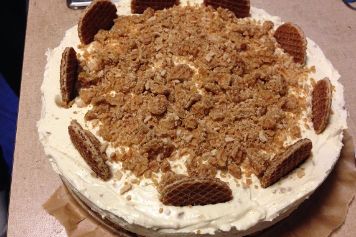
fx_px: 356
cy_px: 122
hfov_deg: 53.1
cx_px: 179
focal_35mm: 36
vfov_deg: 36.8
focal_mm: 4.12
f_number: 2.4
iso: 200
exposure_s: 1/20
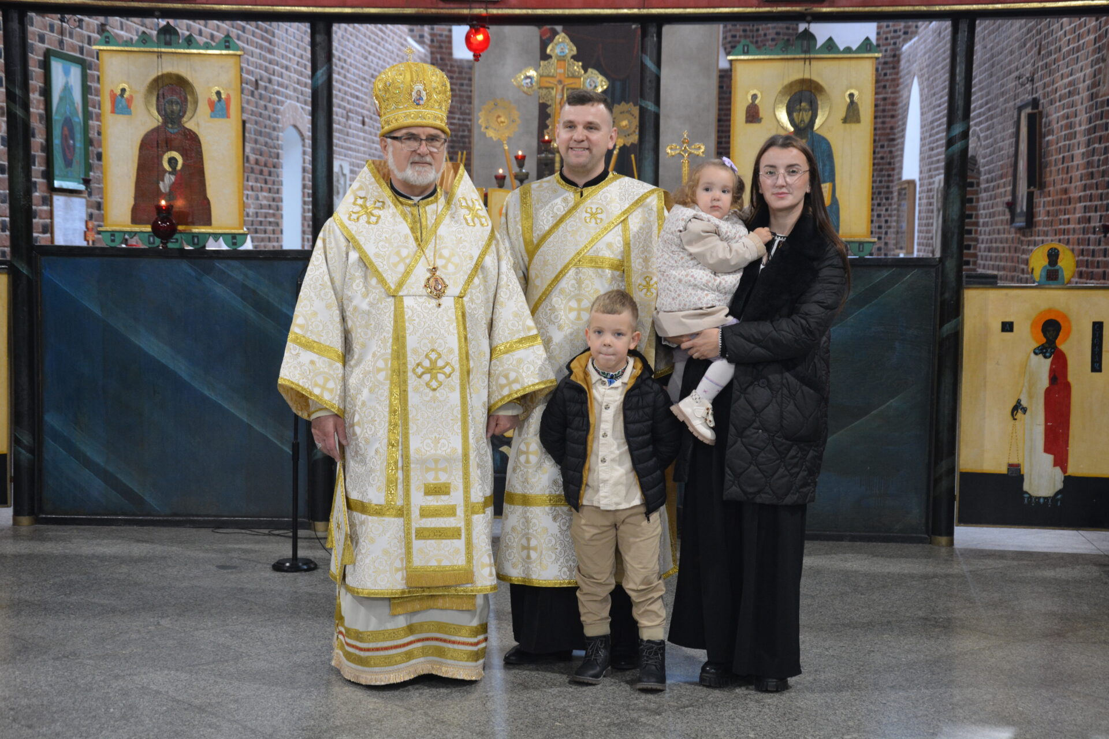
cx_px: 554
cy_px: 370
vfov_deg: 22.6
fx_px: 1848
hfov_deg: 33.4
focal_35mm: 60
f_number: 4.5
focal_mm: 40
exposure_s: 1/30
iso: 1250
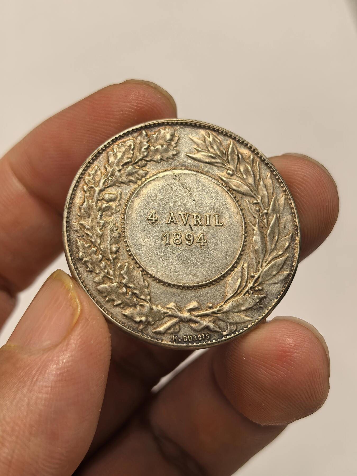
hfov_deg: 27.0
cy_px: 238
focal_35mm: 54
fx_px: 743
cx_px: 178
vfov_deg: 35.5
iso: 250
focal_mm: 6.98
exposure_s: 1/100
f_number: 2
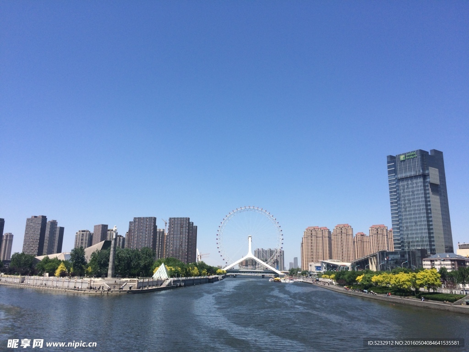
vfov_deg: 48.2
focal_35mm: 29
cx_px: 234
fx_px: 393
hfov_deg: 61.7
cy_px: 176
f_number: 2.2
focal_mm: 4.15
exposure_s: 1/2564
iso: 32
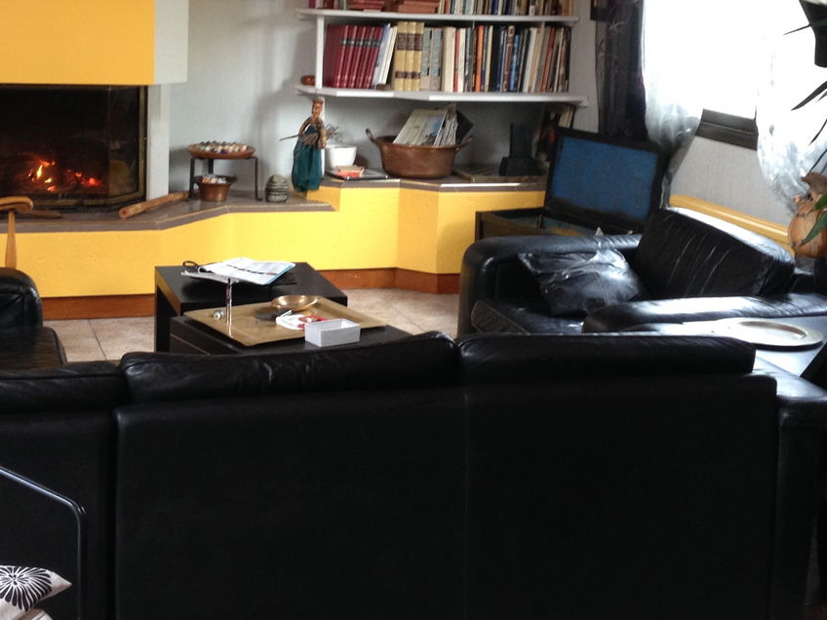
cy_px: 160
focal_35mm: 66
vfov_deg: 22.1
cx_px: 376
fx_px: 1577
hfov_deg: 29.4
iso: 100
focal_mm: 4.28
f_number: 2.4
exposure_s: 1/20
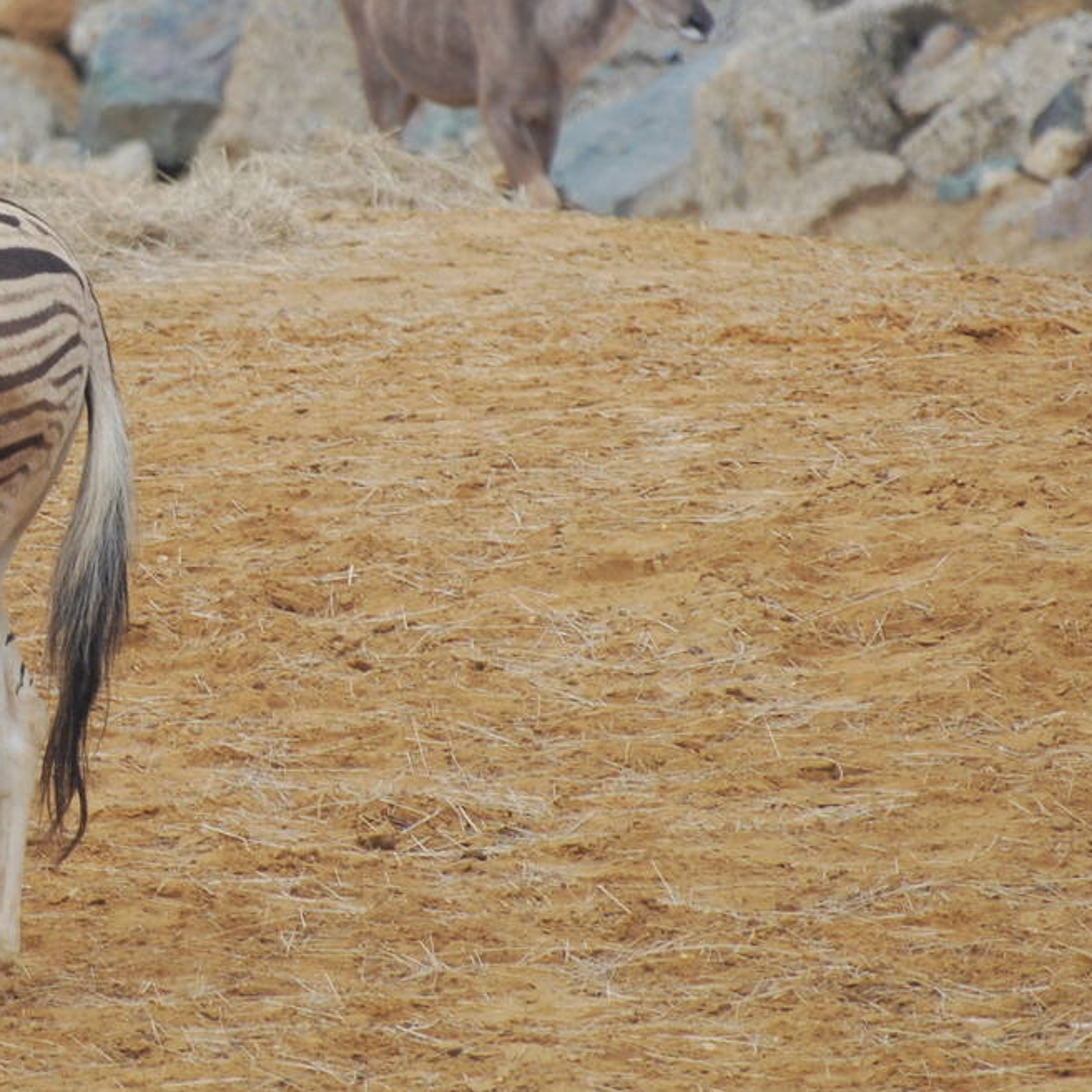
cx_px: -178
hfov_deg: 1.9
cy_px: 273
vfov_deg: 1.9
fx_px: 33299
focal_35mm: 933
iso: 200
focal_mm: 300
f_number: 7.1
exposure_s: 1/125
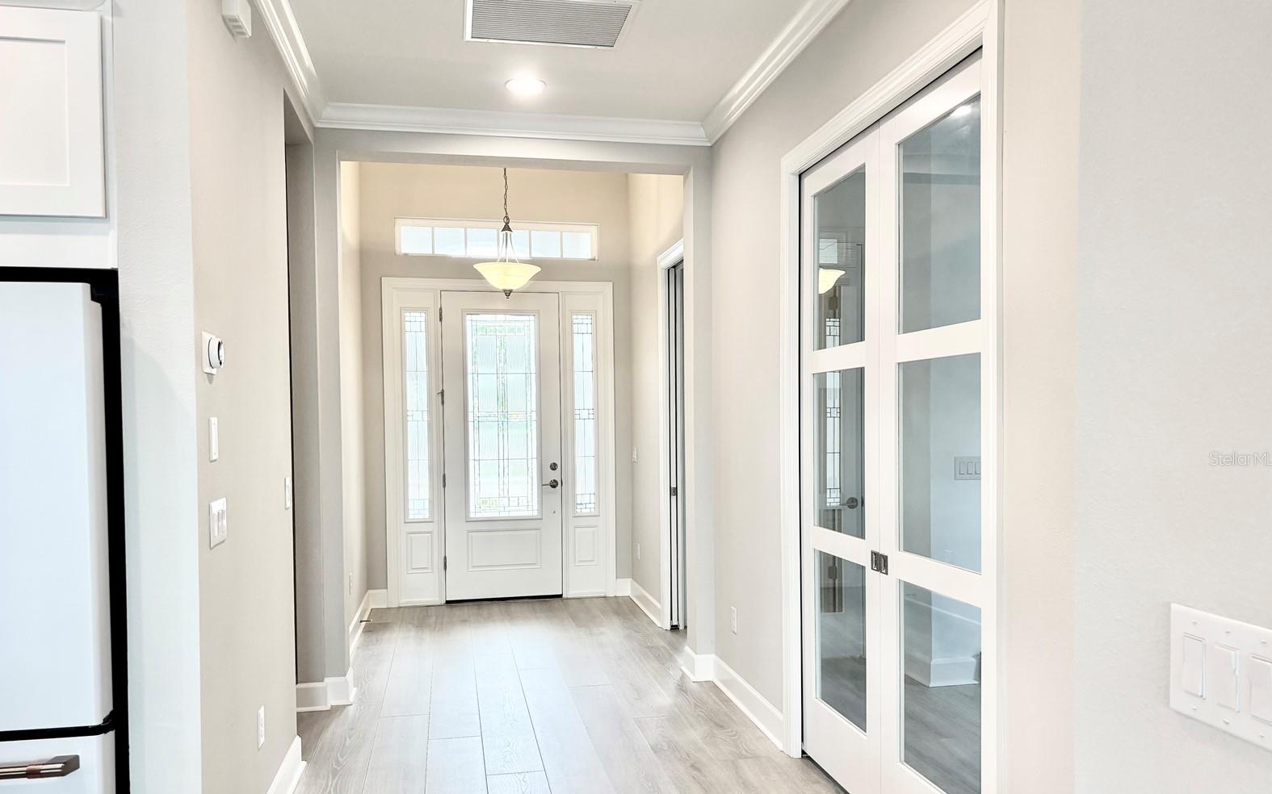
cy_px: 458
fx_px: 971
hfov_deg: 66.5
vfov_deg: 44.4
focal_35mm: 28
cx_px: 640
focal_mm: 5.96
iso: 100
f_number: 1.6
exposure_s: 1/120
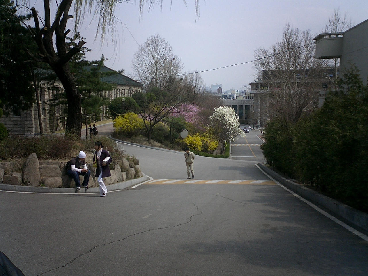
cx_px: 184
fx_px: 393
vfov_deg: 38.7
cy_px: 138
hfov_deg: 50.1
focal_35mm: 37
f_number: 3.5
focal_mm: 5.6
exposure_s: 1/1600
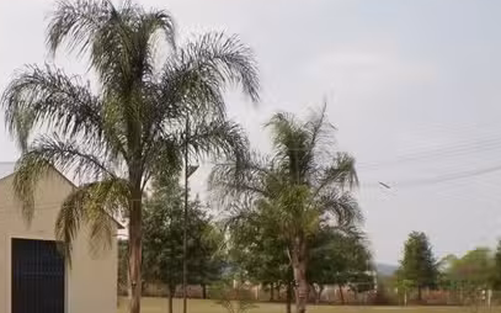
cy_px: 295
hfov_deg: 27.0
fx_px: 1024
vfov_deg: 17.1
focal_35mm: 75
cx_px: 102
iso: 64
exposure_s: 1/800
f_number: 4.6
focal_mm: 6.3
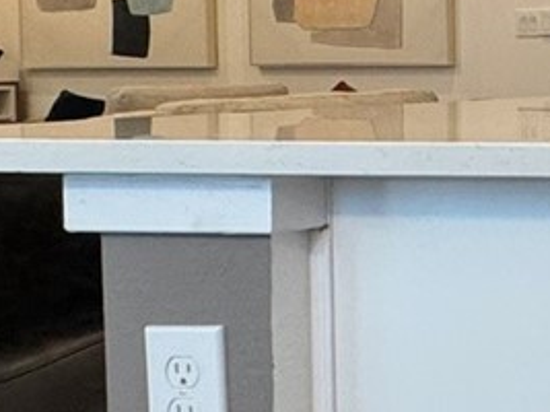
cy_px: 82
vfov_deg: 17.4
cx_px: 1174
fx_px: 1334
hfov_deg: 16.3
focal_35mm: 84
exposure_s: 1/120
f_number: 2.2
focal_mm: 2.22
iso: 200
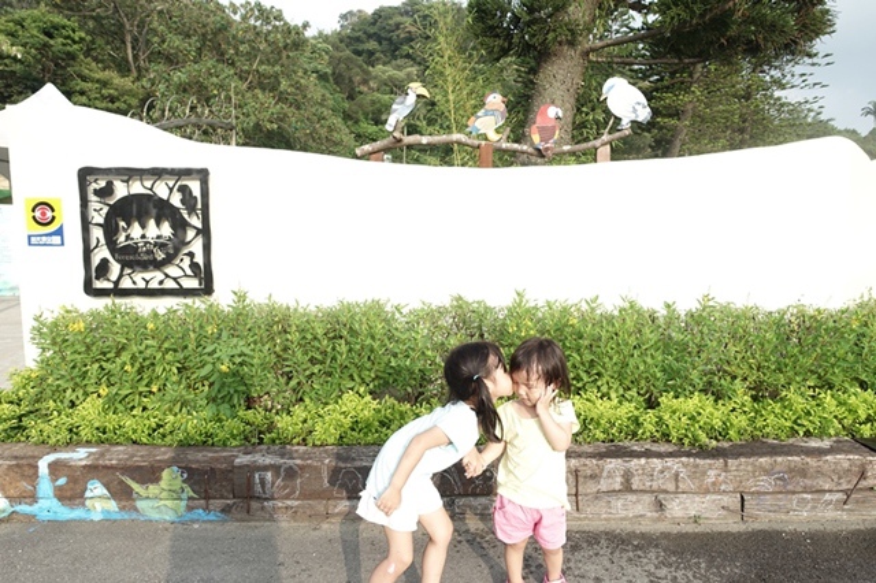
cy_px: 292
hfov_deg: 73.8
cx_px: 438
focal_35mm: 24
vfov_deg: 53.1
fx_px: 584
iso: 125
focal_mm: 8.8
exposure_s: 1/400
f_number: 3.2
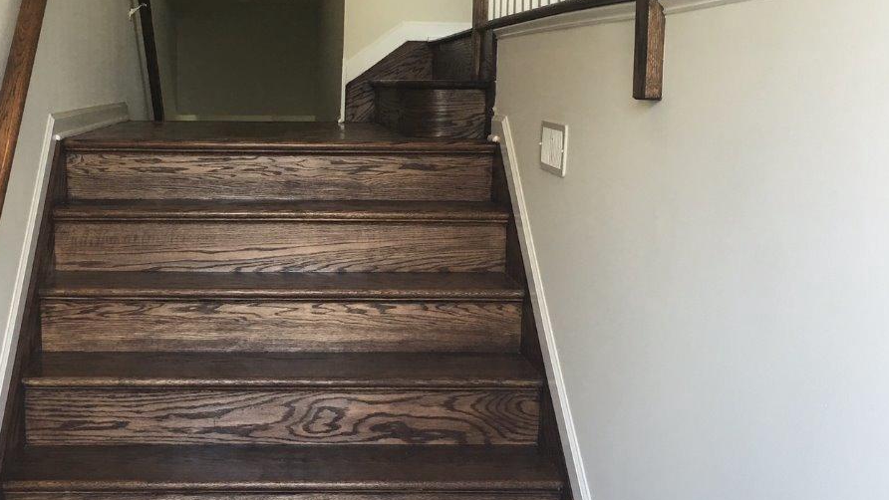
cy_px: 246
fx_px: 1202
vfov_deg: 23.5
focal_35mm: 51
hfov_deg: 40.2
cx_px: 310
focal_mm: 4.15
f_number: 2.2
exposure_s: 1/30
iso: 25
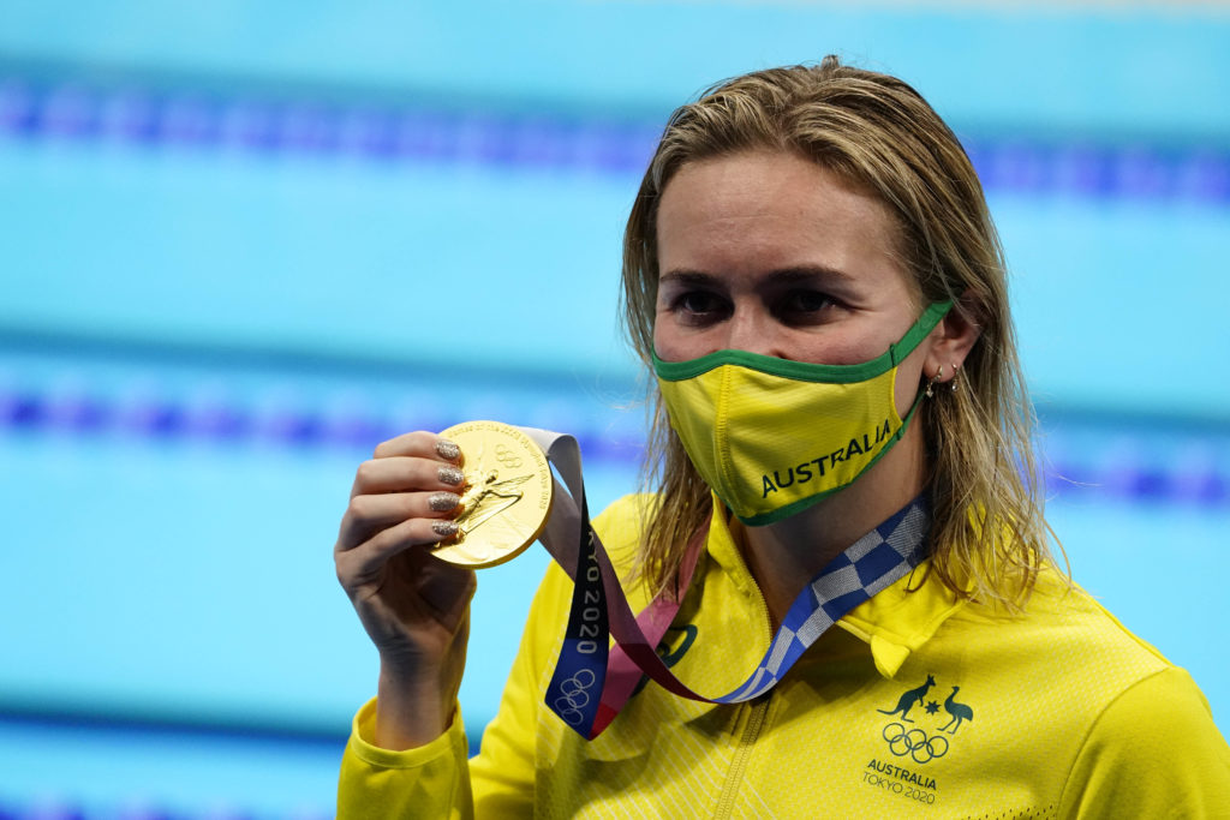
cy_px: 410
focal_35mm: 291
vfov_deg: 4.7
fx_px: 9943
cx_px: 615
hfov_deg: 7.1
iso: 6400
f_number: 6.3
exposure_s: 1/1600
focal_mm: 291
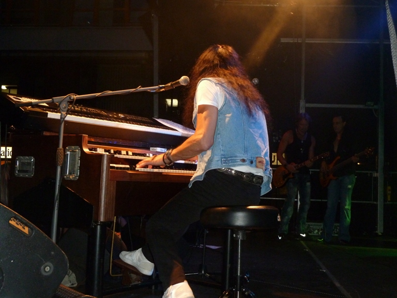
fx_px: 505
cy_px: 149
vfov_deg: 32.9
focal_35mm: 44
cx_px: 198
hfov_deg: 42.9
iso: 400
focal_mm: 7.3
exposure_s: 1/60
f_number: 3.7
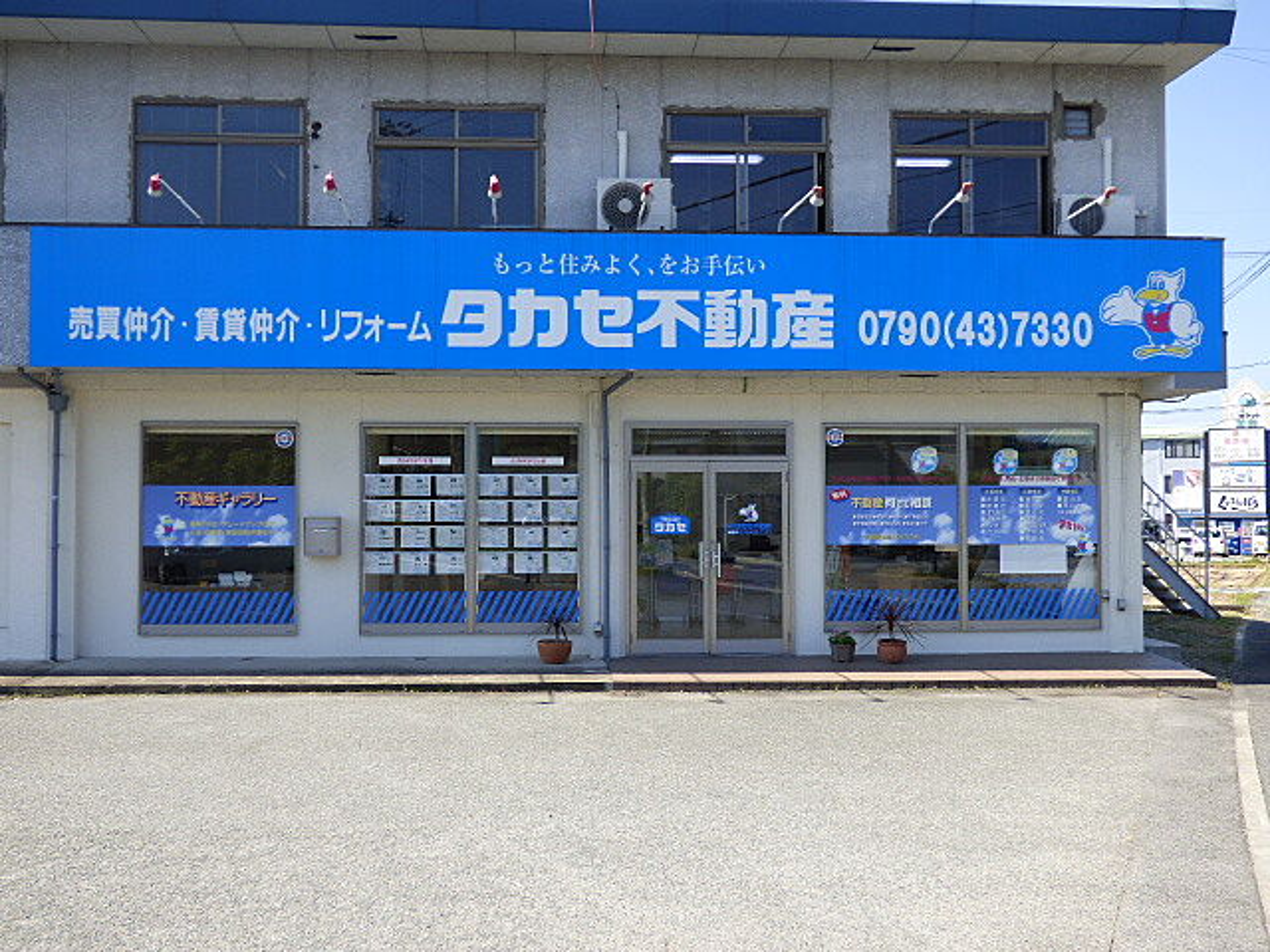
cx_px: 635
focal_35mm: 39
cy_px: 476
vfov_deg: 36.8
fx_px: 1431
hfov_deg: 47.9
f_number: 3.5
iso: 100
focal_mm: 6.8
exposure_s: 1/500
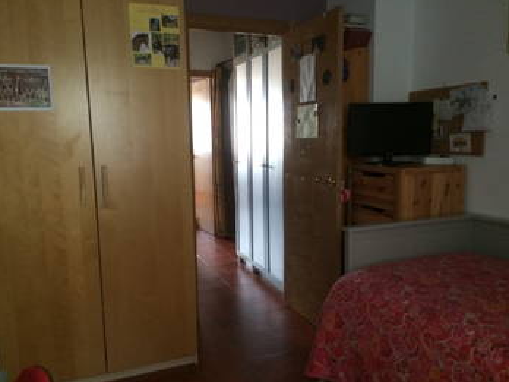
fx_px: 441
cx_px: 259
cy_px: 195
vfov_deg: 46.8
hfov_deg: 60.0
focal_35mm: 30
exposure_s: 1/25
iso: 320
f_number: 2.2
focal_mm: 4.15
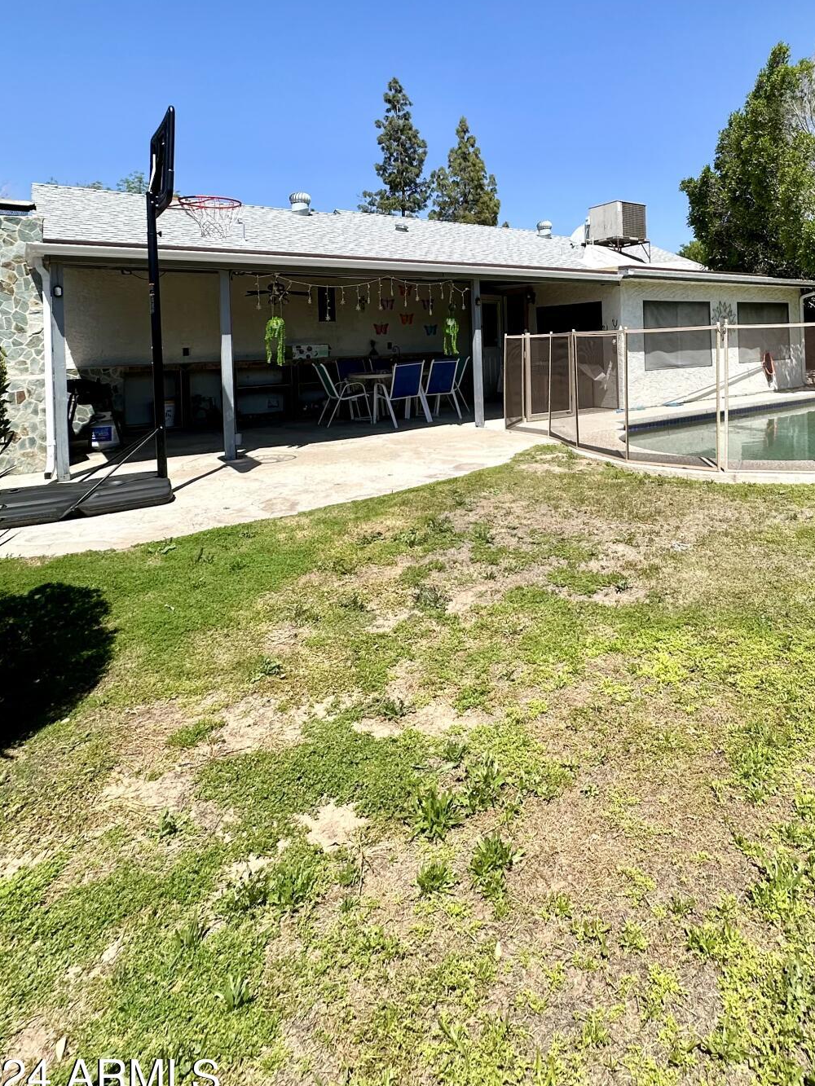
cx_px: 557
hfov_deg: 61.6
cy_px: 336
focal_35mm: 21
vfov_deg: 75.7
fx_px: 659
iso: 40
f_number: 2.2
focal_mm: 2.22
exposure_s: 1/2132
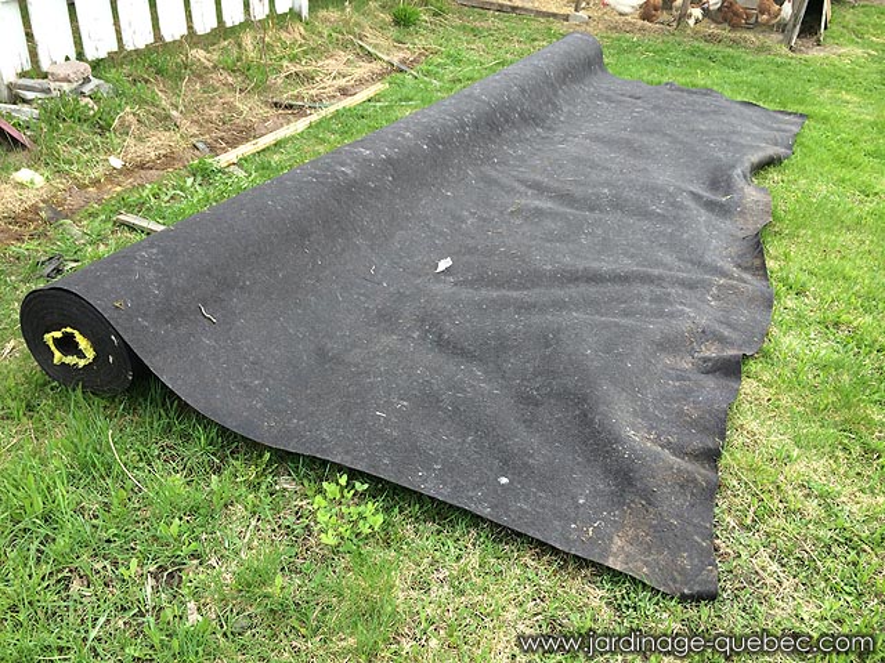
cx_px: 442
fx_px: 767
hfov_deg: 60.0
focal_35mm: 30
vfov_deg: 46.8
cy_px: 332
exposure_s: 1/570
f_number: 2.2
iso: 32
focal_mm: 4.12
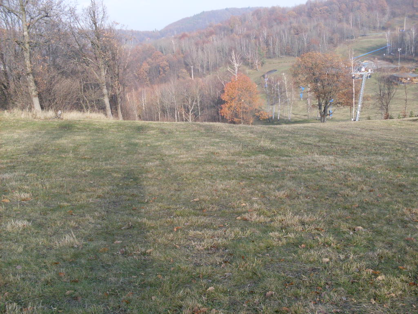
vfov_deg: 37.7
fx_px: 459
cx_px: 209
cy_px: 157
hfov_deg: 49.0
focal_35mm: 38
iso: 80
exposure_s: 1/500
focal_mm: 6.3
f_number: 2.8
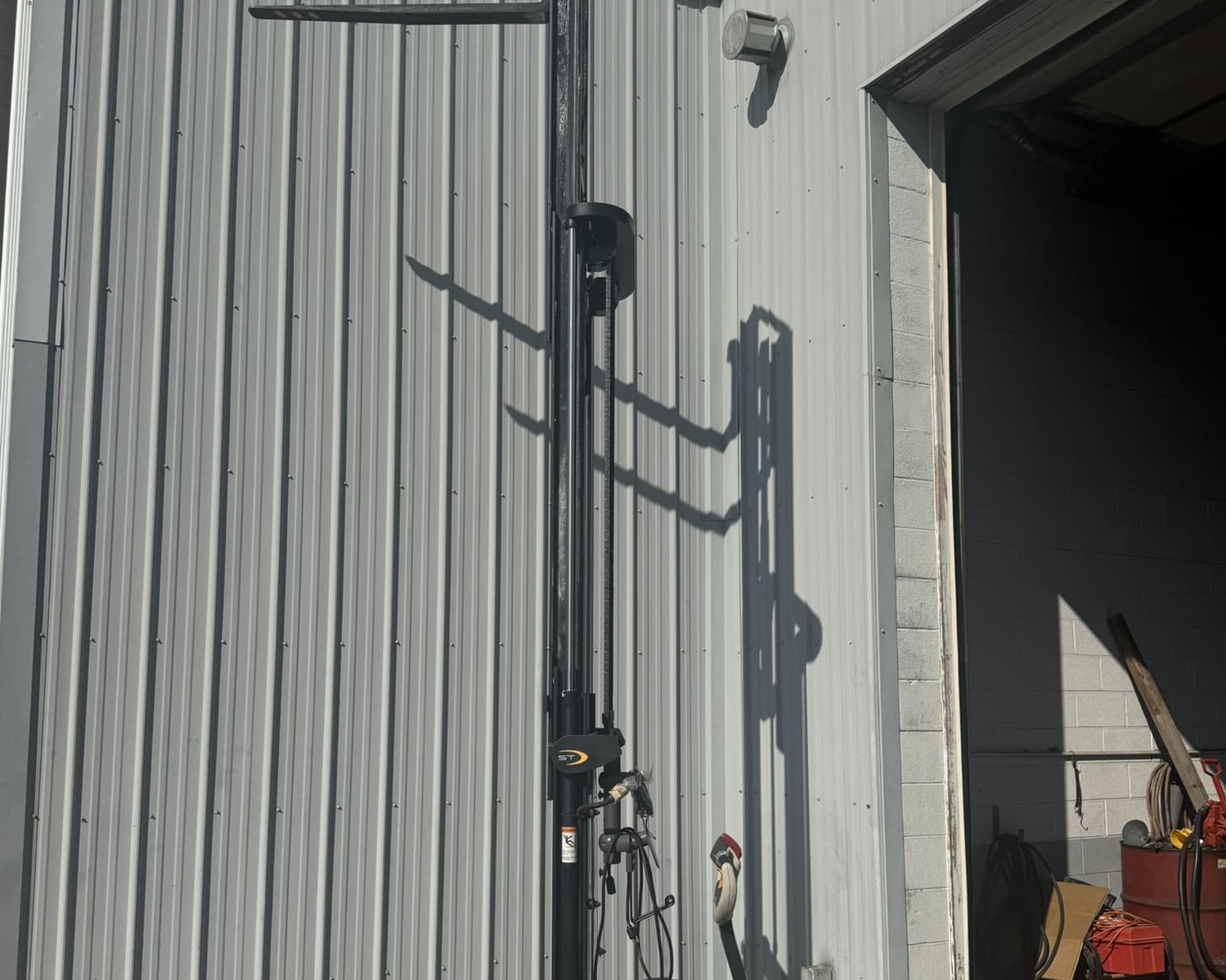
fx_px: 1161
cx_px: 605
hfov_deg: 55.7
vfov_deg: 45.6
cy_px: 580
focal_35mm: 32
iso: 80
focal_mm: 6.76
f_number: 1.78
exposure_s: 1/12346
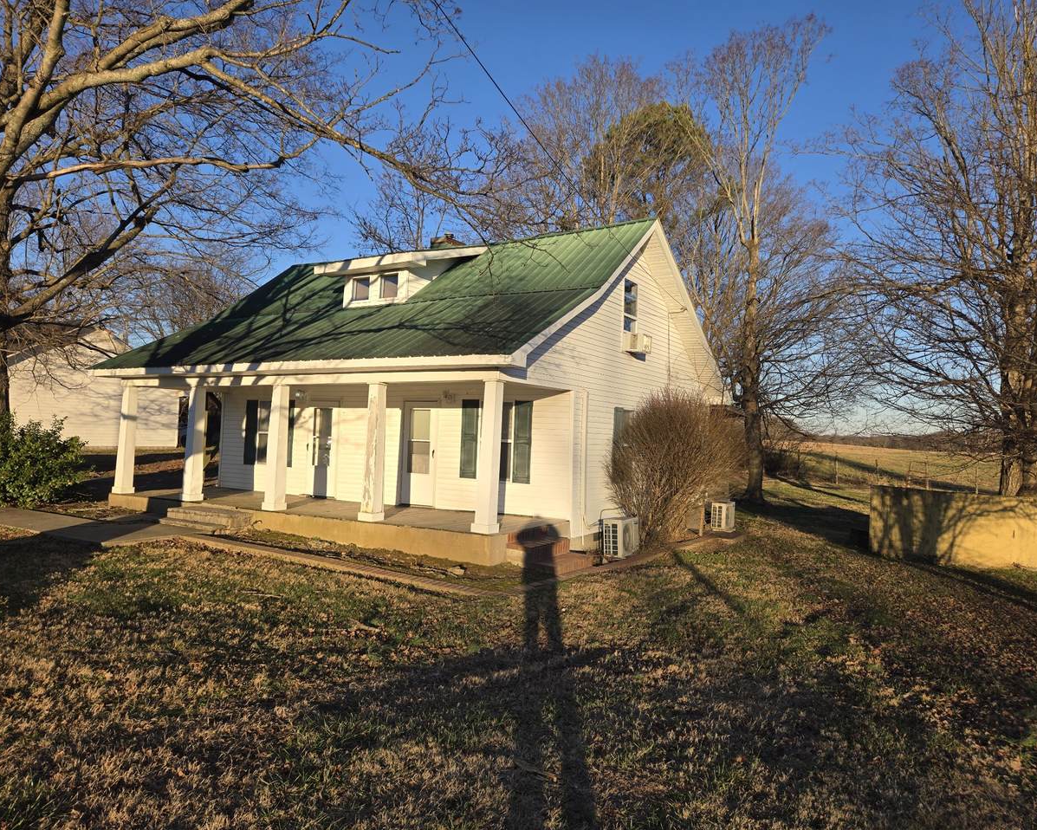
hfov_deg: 70.3
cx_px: 507
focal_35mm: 24
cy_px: 415
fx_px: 737
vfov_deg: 58.8
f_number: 1.8
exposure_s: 1/1215
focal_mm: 5.4
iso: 25
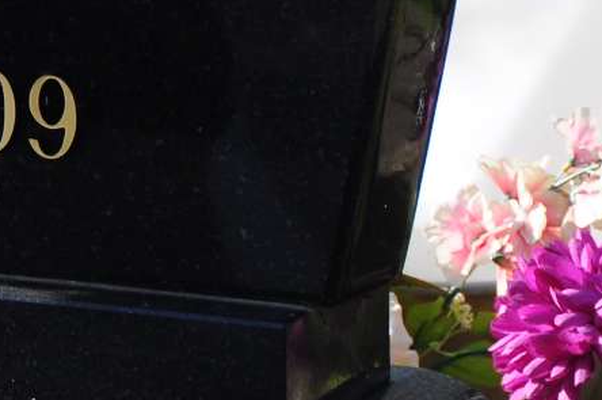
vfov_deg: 2.3
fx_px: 9922
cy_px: -435
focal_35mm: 594
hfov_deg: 3.5
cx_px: -473
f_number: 7.1
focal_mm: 82
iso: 200
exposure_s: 1/250
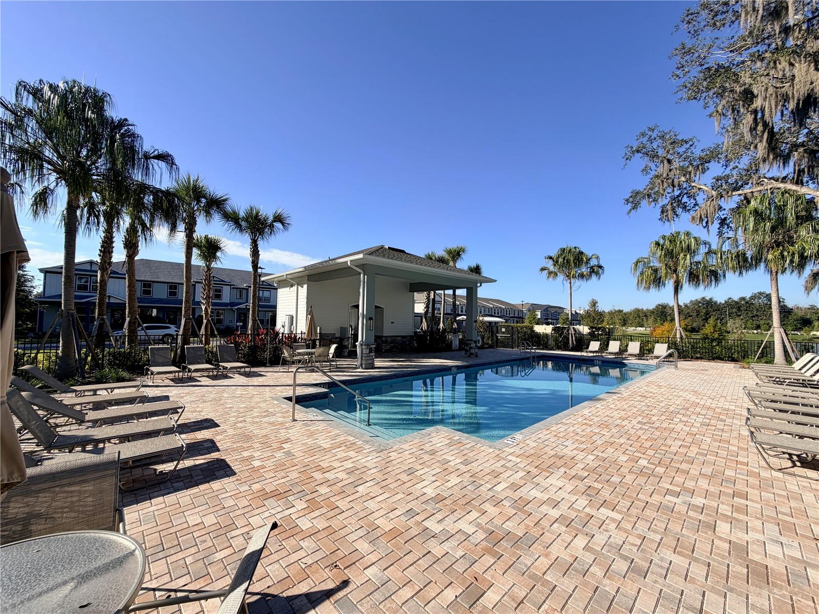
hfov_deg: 102.1
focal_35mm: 14
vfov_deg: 85.7
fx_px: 331
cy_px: 307
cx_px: 410
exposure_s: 1/830
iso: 20
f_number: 2.2
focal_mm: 2.22
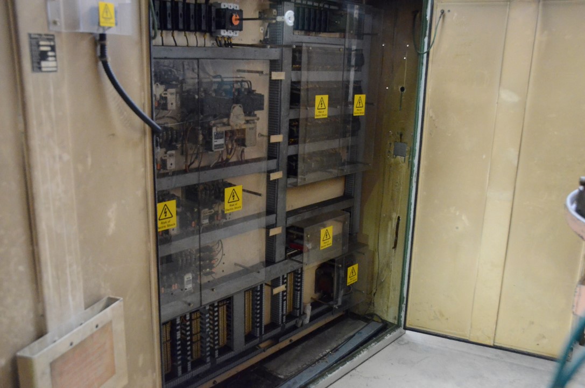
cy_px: 194
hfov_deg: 57.3
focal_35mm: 33
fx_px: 535
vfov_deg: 39.8
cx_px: 292
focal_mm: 22
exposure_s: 1/60
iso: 6400
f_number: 3.8
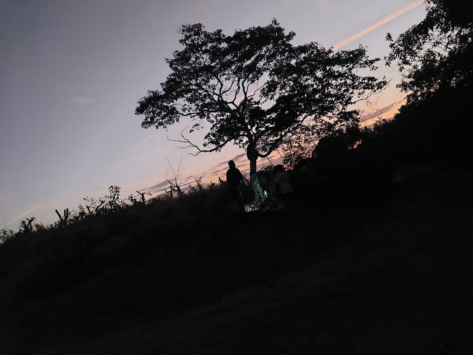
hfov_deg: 60.0
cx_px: 236
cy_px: 178
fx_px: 410
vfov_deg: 46.8
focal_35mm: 30
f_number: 1.8
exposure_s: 1/15
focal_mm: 4.6
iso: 1600
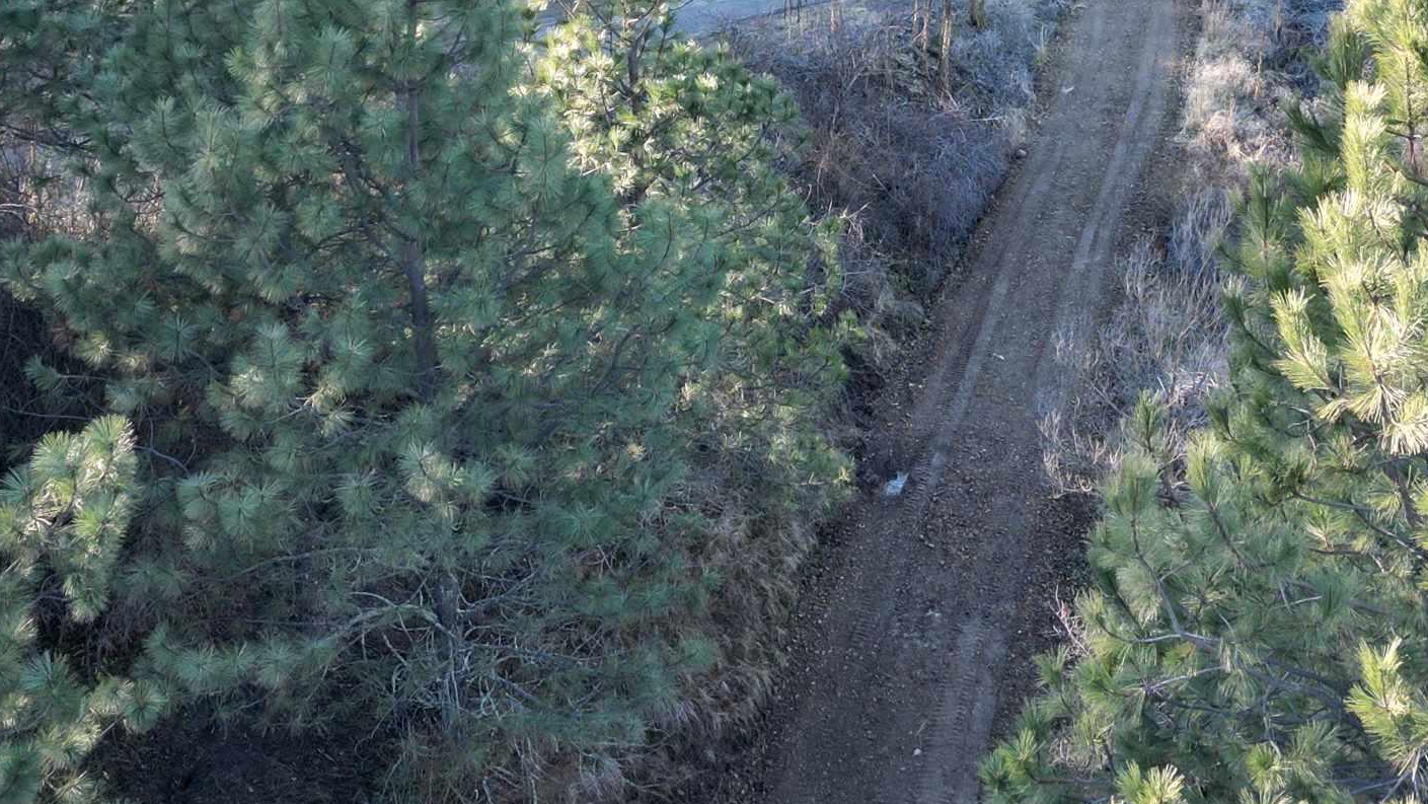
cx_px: 977
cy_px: -66
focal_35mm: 57
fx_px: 2159
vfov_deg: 20.2
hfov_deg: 36.2
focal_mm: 6.72
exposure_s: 1/350
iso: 100
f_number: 1.7
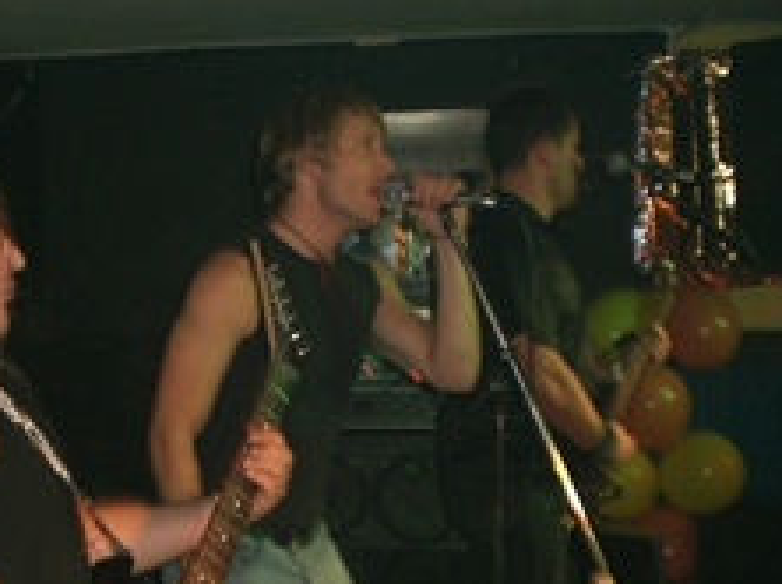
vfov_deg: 24.1
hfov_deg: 31.5
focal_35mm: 60
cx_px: 176
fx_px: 1354
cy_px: 450
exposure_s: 1/30
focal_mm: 6.3
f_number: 3.1
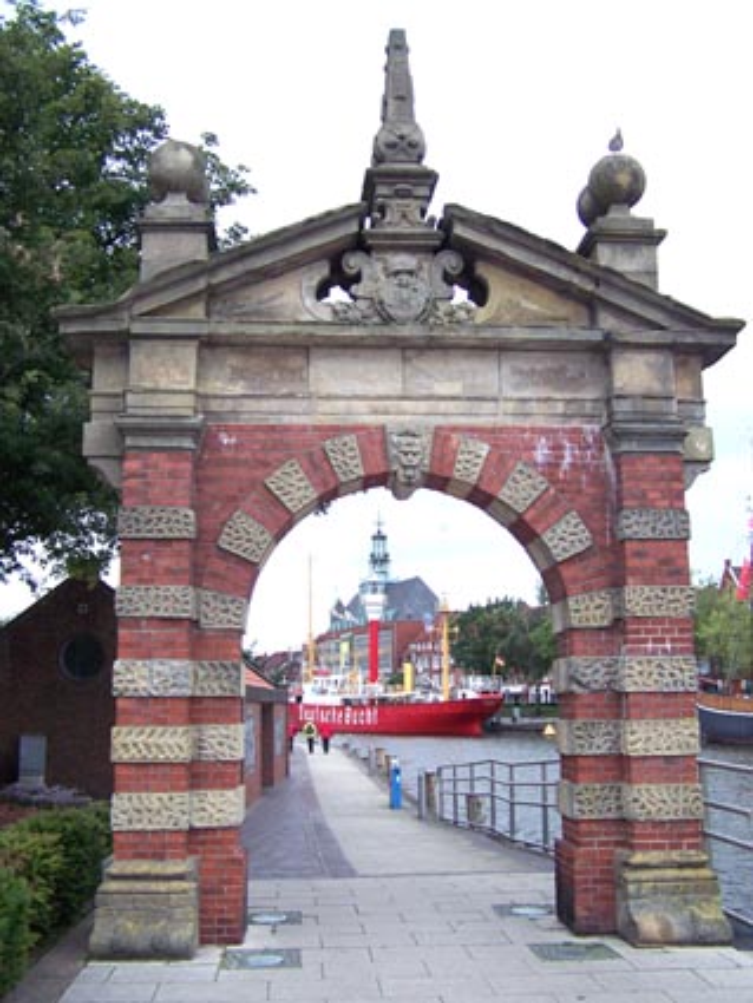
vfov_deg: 49.0
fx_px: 1102
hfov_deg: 37.7
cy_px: 502
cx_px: 376
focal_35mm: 38
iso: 64
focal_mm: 6.3
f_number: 2.8
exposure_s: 1/320
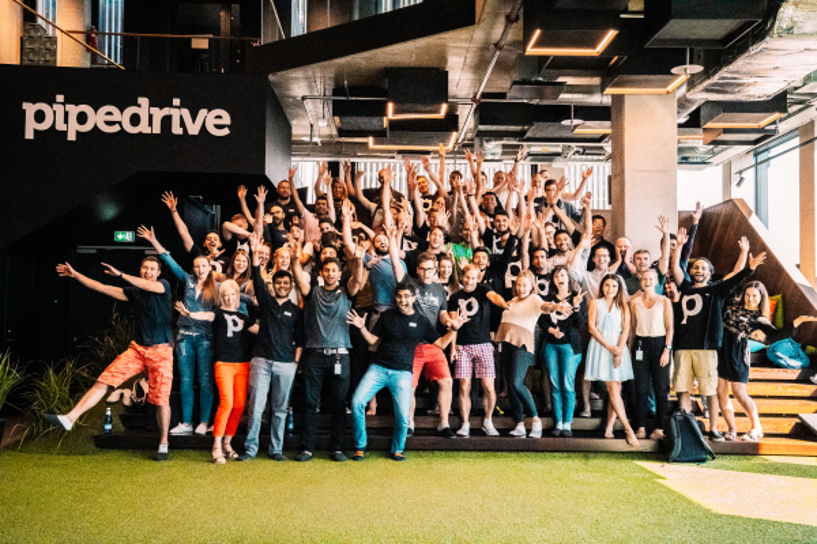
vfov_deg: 33.4
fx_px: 908
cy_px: 272
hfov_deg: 48.5
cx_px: 408
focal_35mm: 40
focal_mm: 40
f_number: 10
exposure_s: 1/1000
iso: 40000
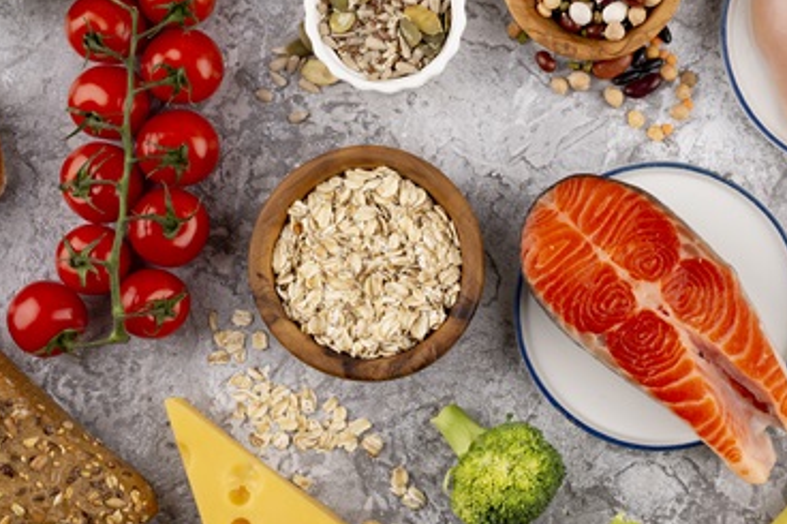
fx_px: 1901
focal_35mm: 87
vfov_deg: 15.7
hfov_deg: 22.9
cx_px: 676
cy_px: 298
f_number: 9
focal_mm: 50
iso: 100
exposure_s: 1/100
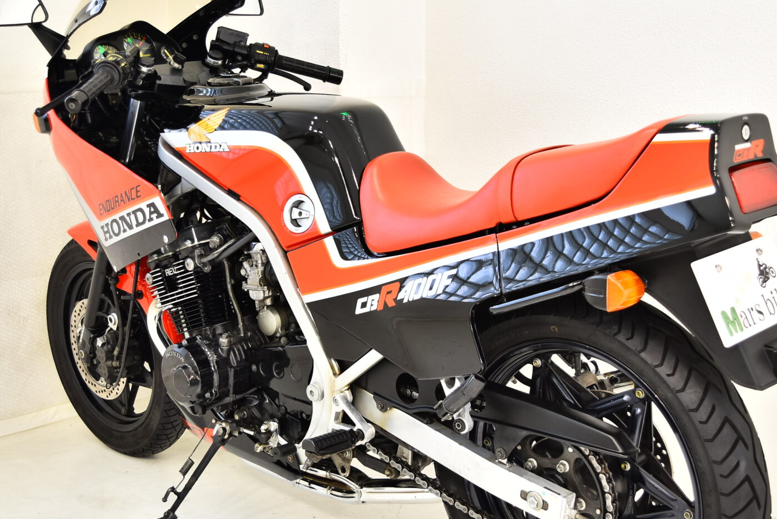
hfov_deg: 35.8
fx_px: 1202
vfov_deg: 24.3
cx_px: 396
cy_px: 288
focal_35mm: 56
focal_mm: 27
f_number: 4
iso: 100
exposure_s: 1/13
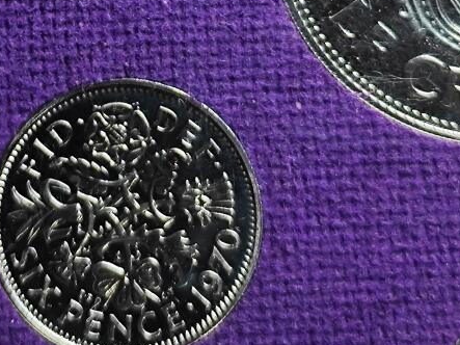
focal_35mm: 155
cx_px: 105
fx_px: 2059
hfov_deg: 12.7
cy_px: -168
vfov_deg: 9.3
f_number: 1.6
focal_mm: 5.84
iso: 64
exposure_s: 1/100
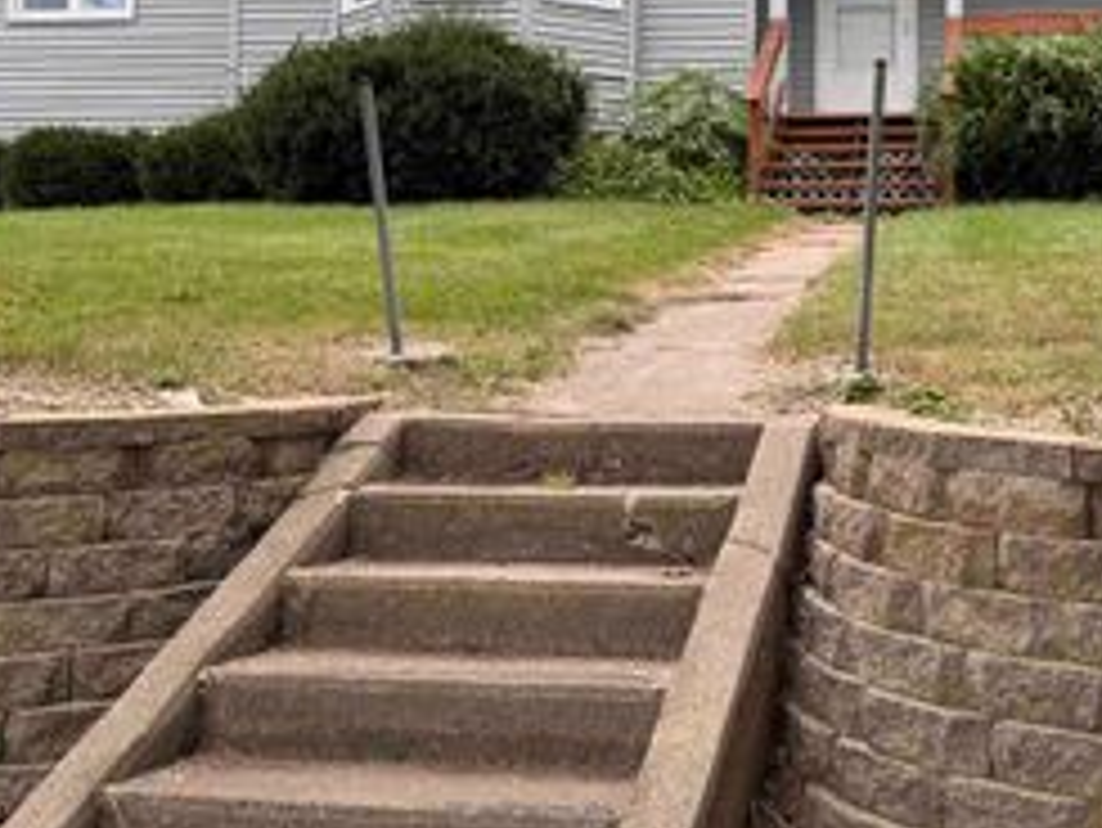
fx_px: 1561
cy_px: 205
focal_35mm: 49
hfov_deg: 38.2
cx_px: 774
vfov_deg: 29.2
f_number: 1.78
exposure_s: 1/499
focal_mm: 6.76
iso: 80
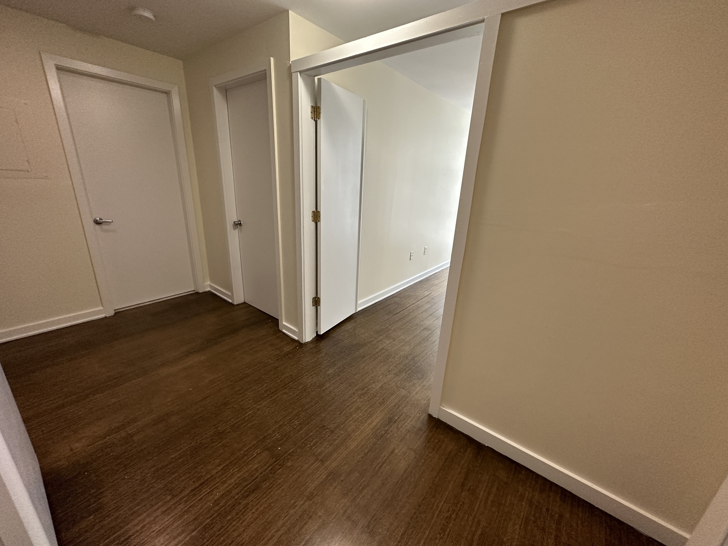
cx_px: 364
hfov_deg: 102.1
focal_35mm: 14
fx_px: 294
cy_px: 273
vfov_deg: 85.7
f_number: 2.2
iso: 250
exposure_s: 1/120
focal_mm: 2.22
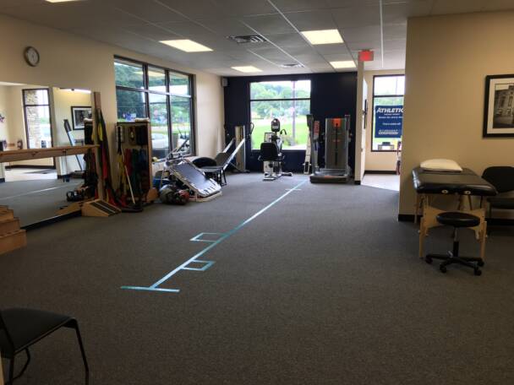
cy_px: 192
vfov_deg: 48.2
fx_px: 431
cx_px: 257
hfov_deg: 61.7
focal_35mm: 29
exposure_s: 1/60
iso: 32
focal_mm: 4.15
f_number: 2.2
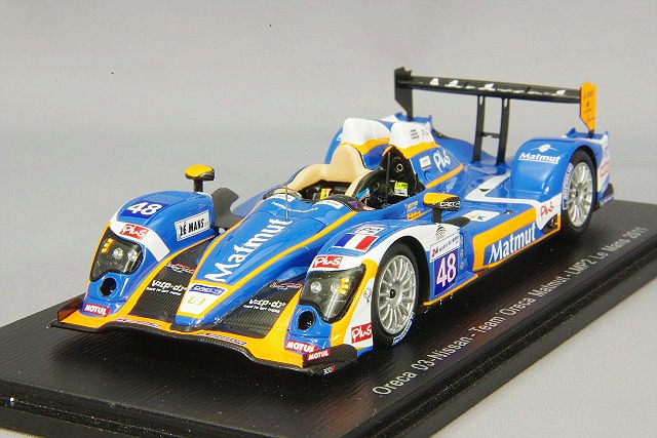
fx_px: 2044
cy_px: 219
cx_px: 328
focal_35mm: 112
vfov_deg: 12.2
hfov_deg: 18.3
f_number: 32
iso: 400
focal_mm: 75
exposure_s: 1
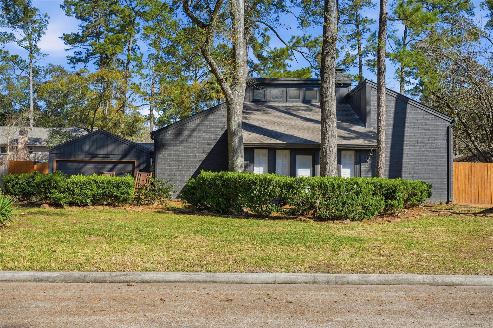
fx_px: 548
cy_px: 164
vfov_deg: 33.4
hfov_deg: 48.5
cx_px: 246
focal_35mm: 40
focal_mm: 40
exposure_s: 1/2500
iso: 100
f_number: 8
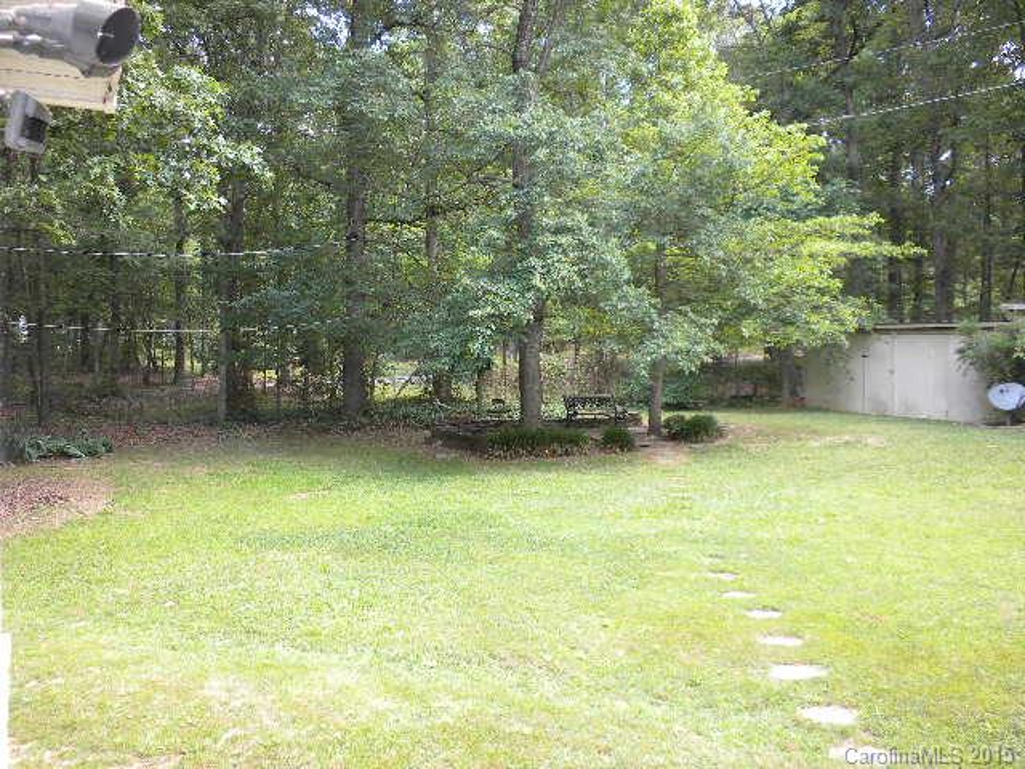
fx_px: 1096
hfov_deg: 50.1
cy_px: 384
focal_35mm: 37
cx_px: 512
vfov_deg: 38.7
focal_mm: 6.6
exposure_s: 1/56
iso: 96
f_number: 3.5
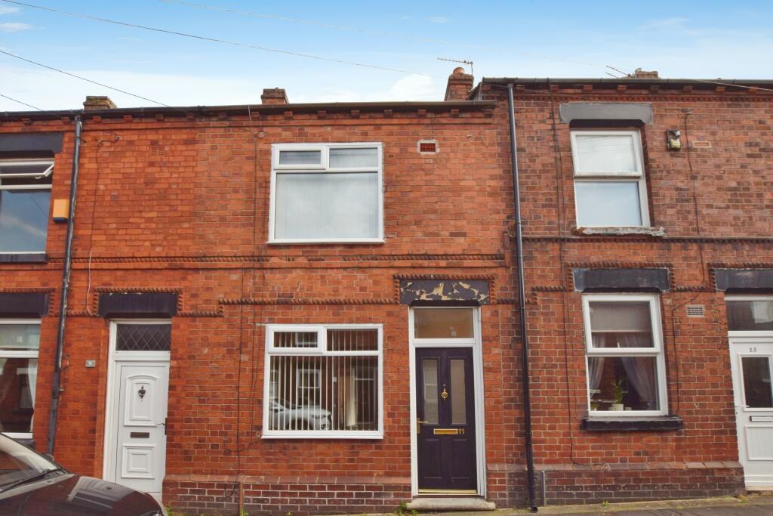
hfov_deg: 100.4
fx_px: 322
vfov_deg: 77.3
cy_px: 258
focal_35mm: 15
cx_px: 386
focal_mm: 10
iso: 100
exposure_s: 1/200
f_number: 8
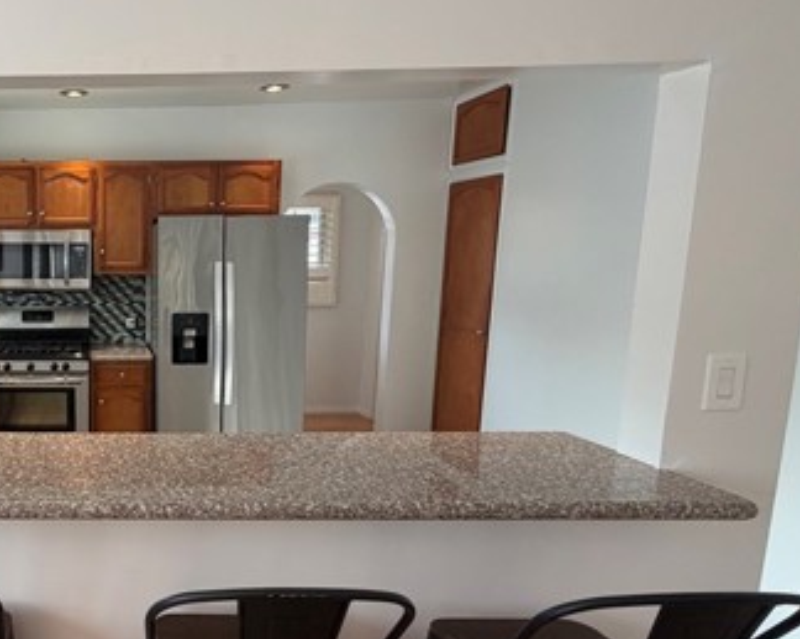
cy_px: 350
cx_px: 84
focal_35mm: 27
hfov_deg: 55.7
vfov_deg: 53.1
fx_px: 639
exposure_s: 1/120
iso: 125
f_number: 2.2
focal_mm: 2.22
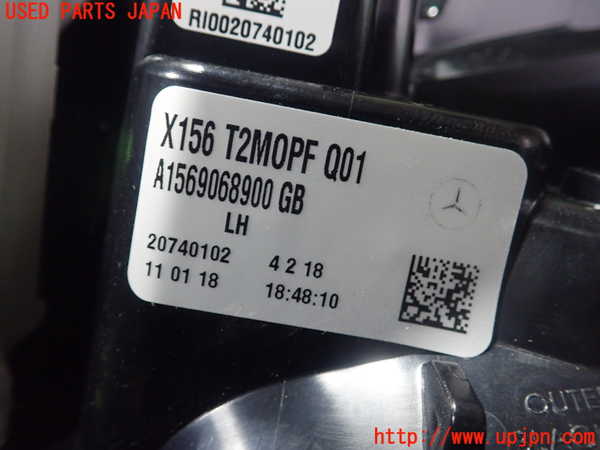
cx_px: 300
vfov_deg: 46.8
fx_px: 520
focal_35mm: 30
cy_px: 225
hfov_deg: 60.0
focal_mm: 5.5
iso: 640
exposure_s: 1/125
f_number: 2.3
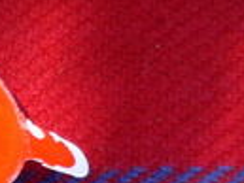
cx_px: -331
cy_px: 272
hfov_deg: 10.1
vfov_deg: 8.4
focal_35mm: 173
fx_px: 1221
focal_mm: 5.8
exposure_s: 1/125
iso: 80
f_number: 2.8
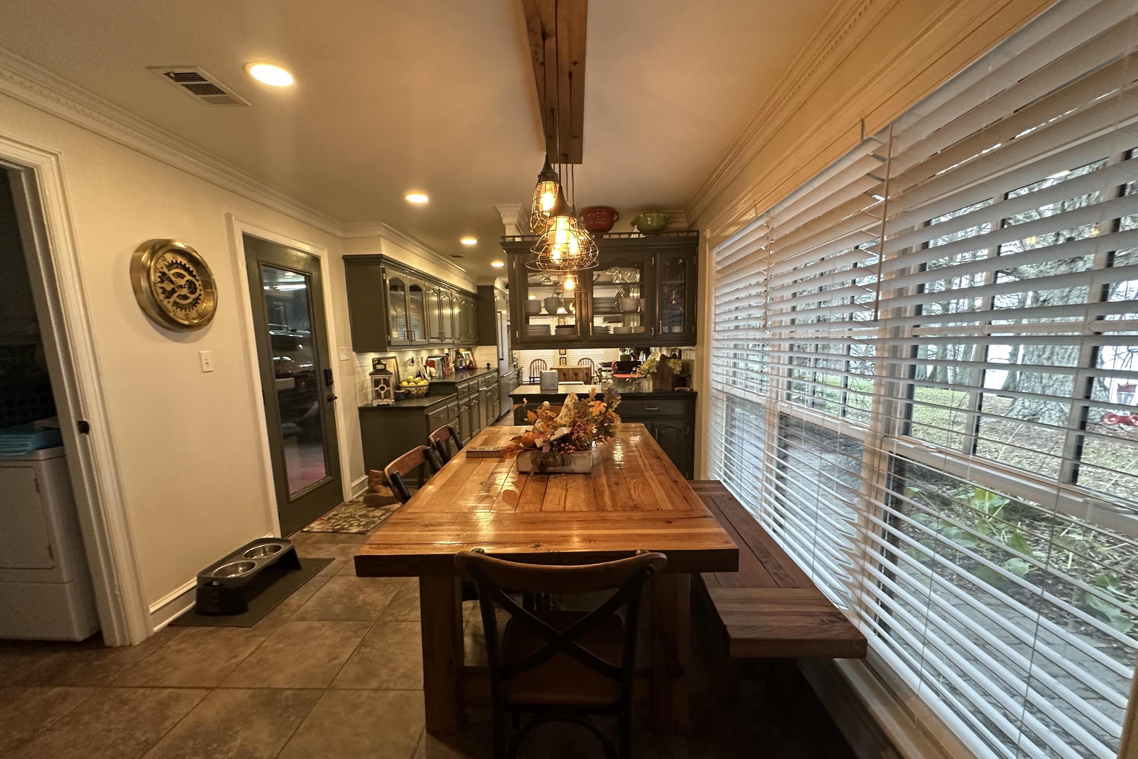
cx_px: 568
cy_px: 418
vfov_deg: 77.1
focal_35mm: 15
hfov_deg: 100.4
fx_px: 474
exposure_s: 1/60
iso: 320
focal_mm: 2.22
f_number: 2.2
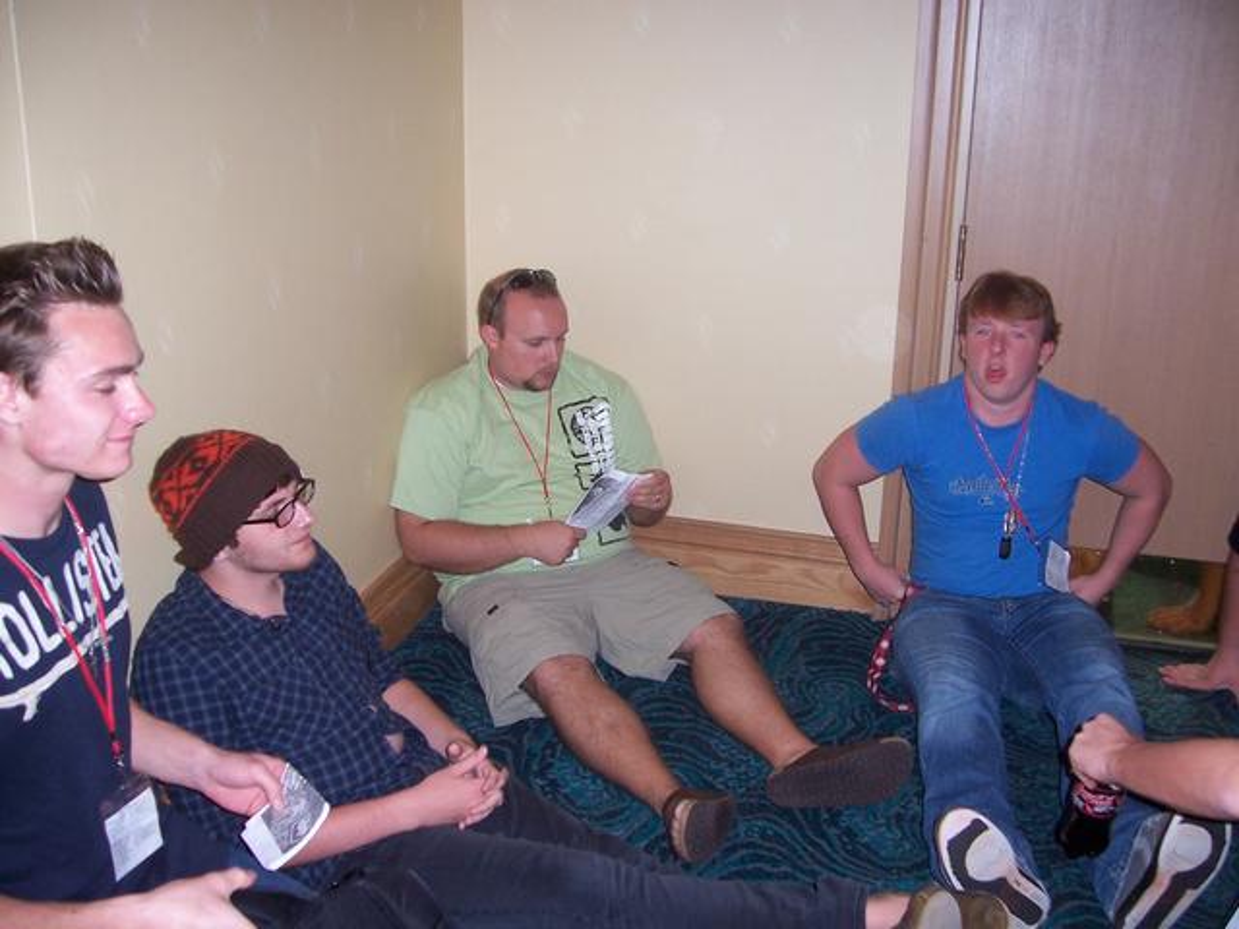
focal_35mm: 36
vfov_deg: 39.7
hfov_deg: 51.4
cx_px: 620
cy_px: 464
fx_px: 1289
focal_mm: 6
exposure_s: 1/60
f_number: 3
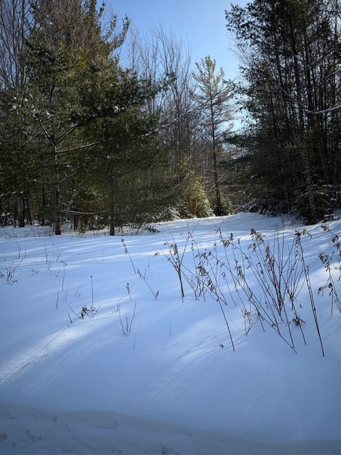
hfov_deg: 56.8
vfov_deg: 71.6
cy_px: 228
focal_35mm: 24
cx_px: 170
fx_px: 315
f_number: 1.78
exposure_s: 1/3145
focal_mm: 6.76
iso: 80
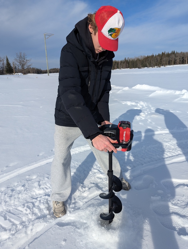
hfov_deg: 56.9
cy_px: 124
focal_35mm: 24
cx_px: 94
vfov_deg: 71.5
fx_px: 173
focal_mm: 6.81
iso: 43
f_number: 1.85
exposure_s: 1/4049
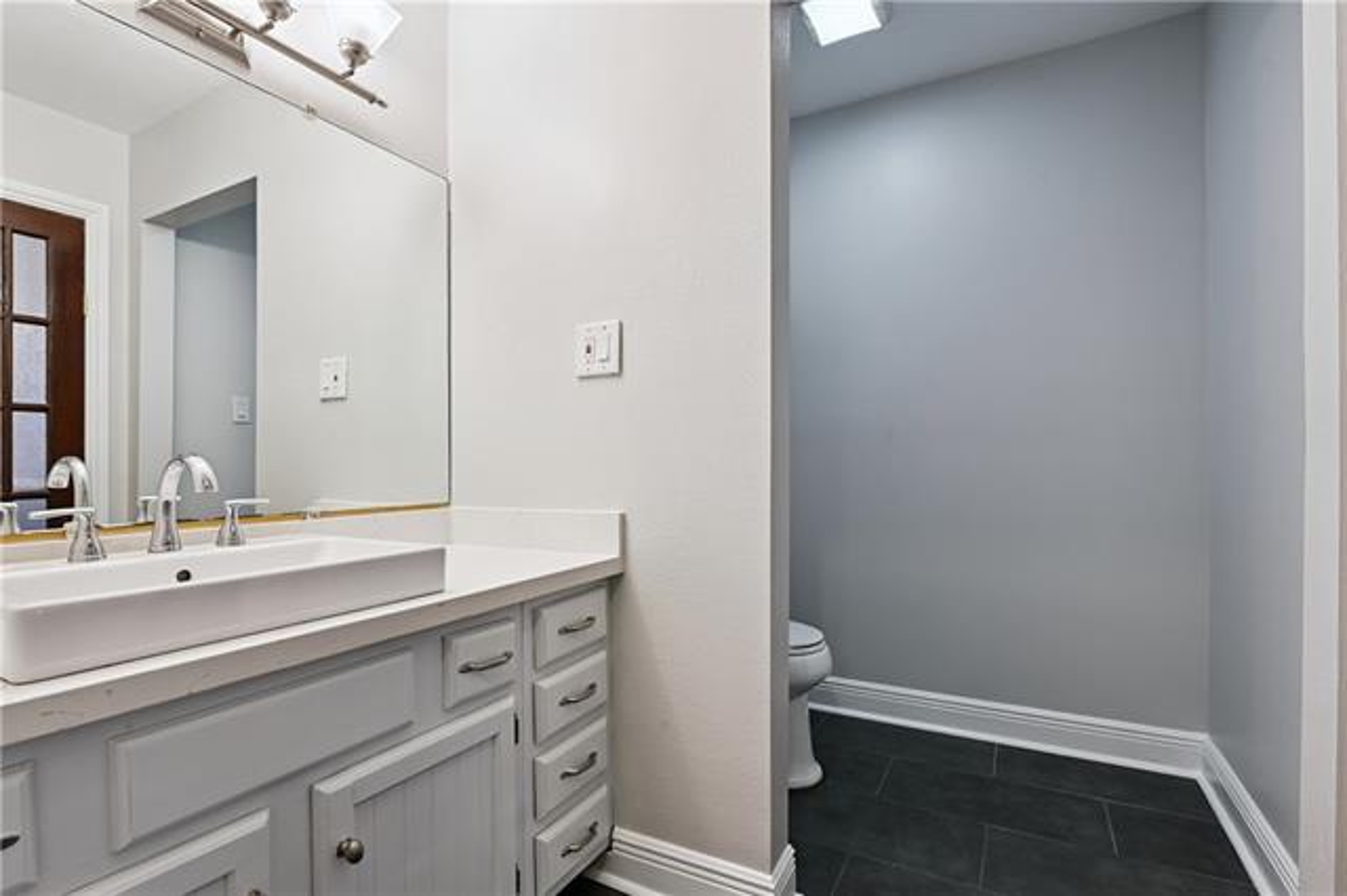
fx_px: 636
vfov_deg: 70.4
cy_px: 448
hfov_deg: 93.3
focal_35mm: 17
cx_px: 674
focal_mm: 17
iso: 400
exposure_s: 1/8
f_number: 11
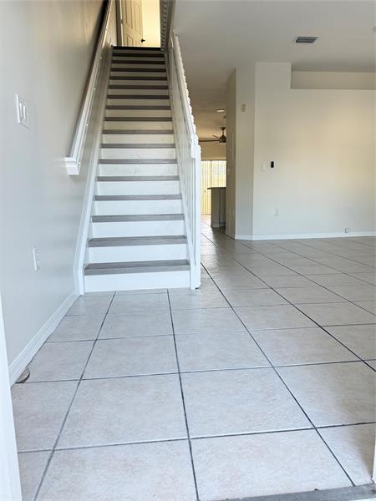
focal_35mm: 24
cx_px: 188
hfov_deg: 56.8
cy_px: 250
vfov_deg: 71.6
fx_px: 348
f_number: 1.78
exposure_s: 1/121
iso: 160
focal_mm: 6.76
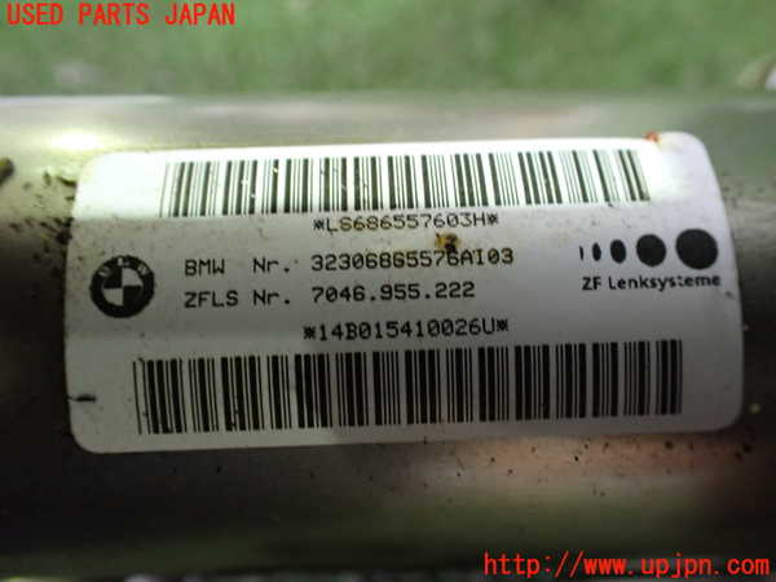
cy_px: 291
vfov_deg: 46.8
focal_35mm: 30
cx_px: 388
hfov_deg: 60.0
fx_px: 673
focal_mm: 5.4
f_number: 2.3
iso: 800
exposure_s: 1/30
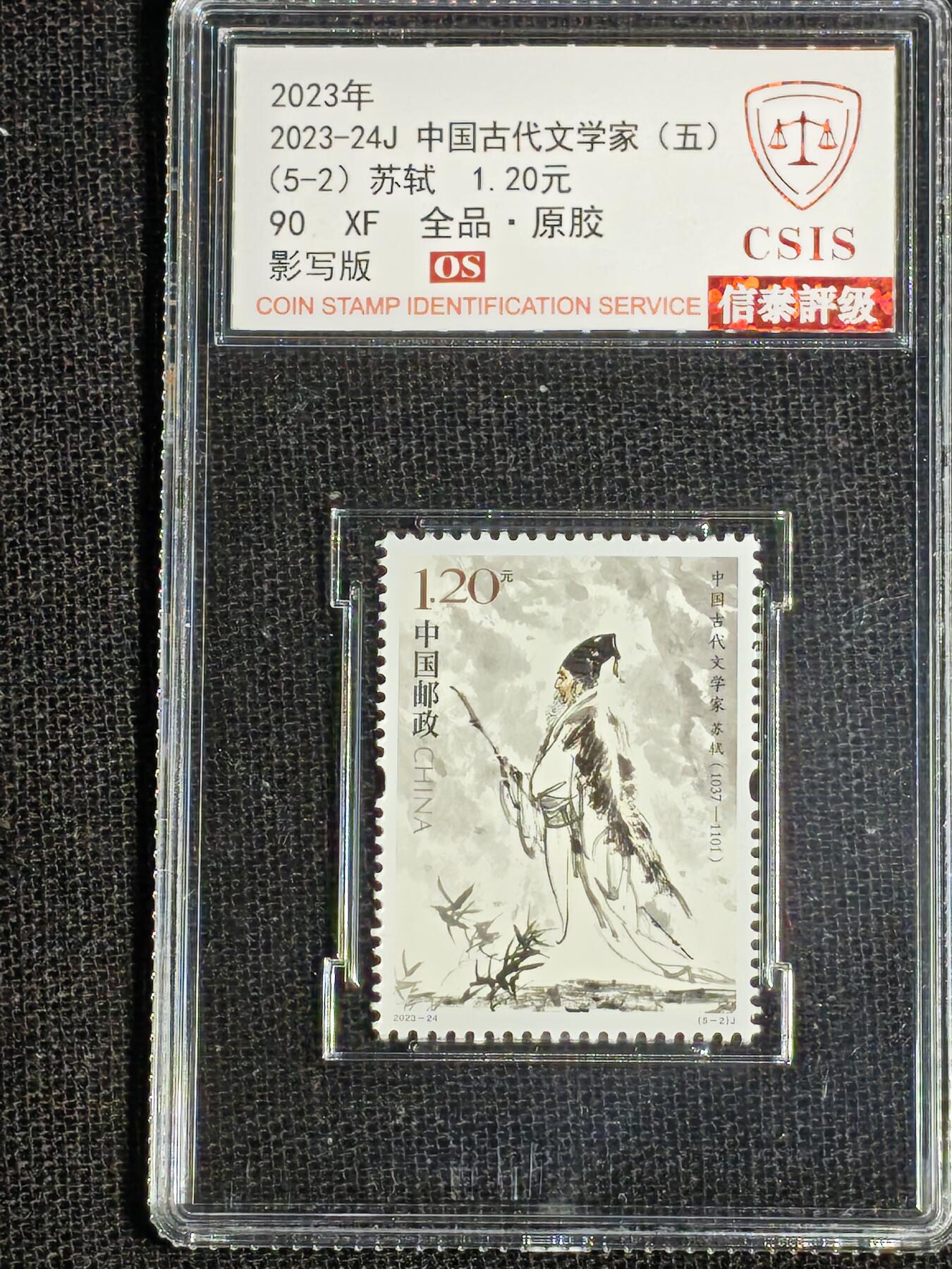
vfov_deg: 14.3
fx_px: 5060
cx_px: 476
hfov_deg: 10.7
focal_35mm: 138
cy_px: 634
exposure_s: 1/490
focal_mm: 4.94
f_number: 1.5
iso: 50
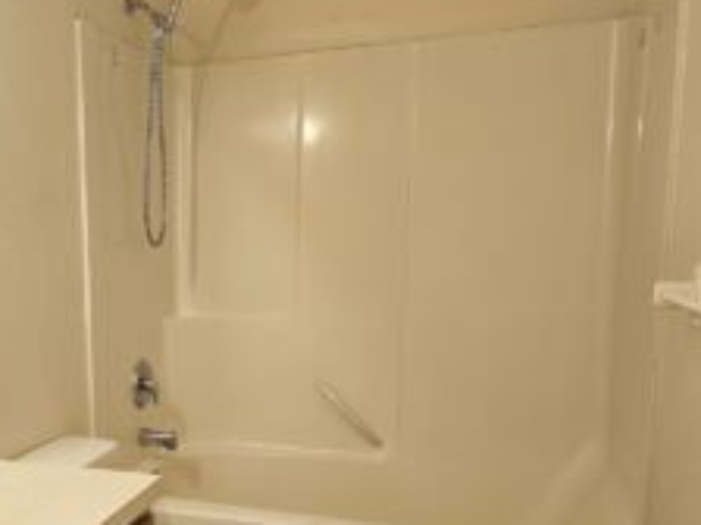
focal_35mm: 41
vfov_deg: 34.6
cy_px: 372
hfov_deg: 43.6
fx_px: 830
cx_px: 138
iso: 125
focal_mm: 6.3
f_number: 1.7
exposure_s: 1/120
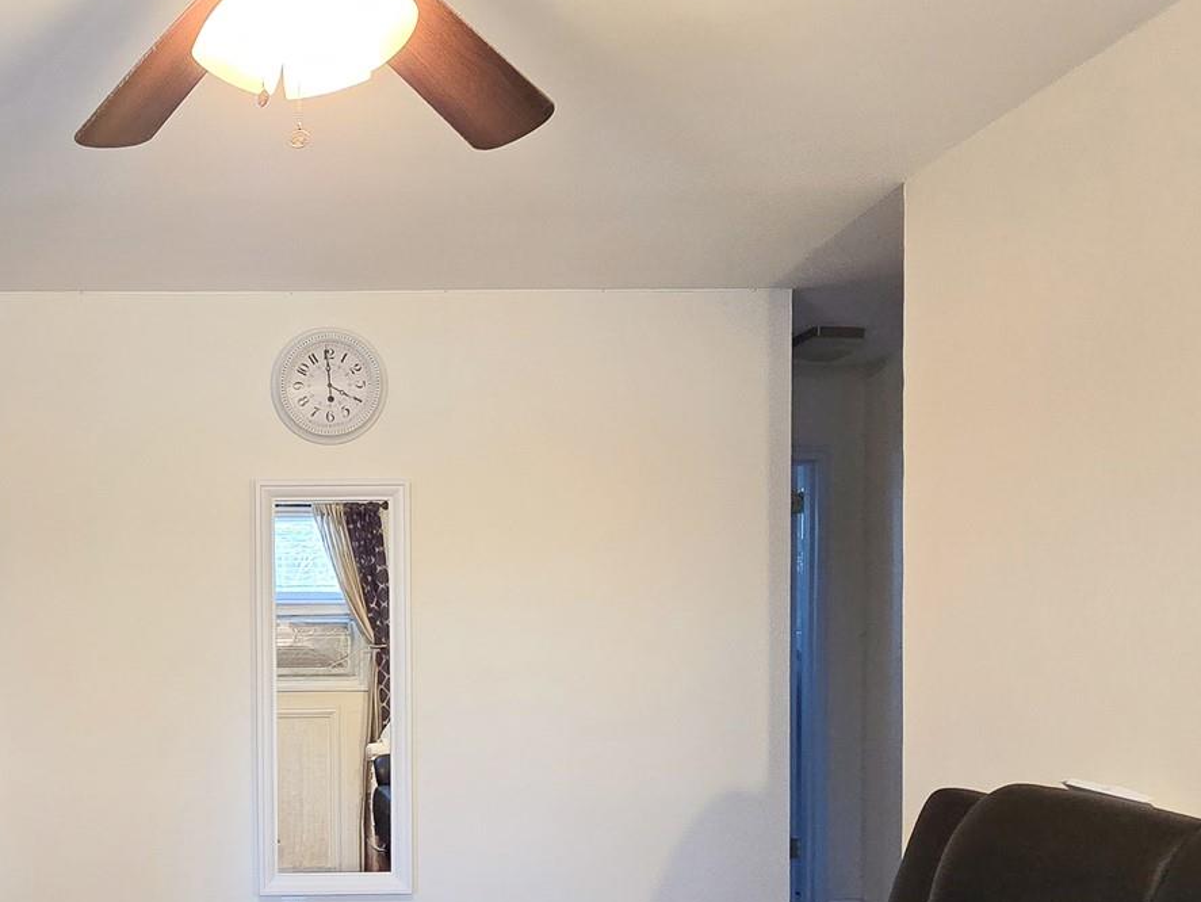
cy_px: 650
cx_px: 249
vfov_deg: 45.6
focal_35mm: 30
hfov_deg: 55.9
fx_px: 1041
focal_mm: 2.2
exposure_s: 1/60
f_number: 2.2
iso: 250
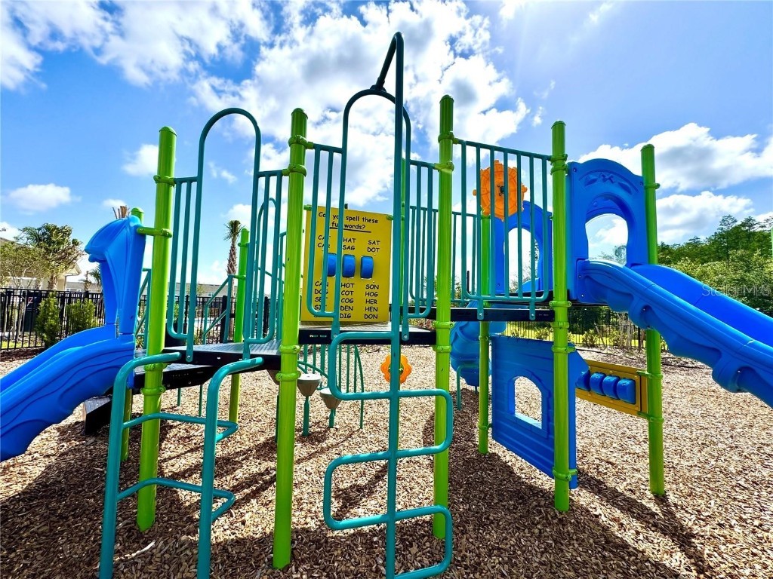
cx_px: 386
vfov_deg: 85.7
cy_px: 290
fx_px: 313
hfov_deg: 102.1
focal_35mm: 14
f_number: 2.2
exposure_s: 1/2342
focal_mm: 2.22
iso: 50
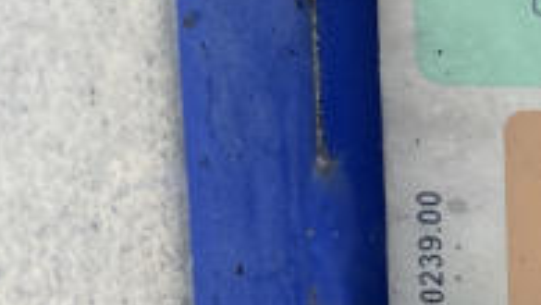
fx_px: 2081
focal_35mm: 145
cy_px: 202
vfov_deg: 8.4
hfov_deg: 13.0
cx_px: 1060
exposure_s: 1/203
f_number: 1.5
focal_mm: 5.7
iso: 40
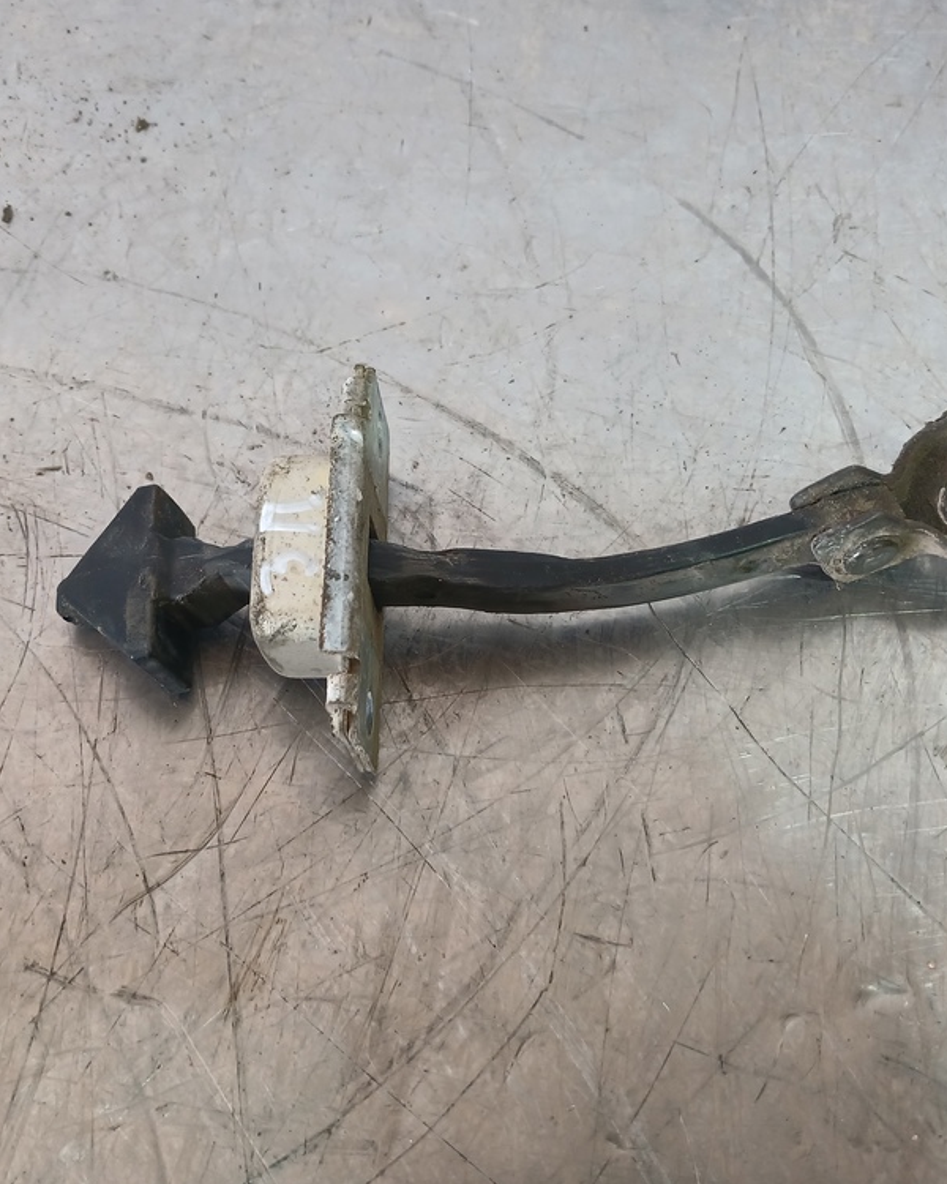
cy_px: 597
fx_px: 1261
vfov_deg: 50.3
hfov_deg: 41.1
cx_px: 439
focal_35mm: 36
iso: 125
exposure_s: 1/50
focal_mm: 4
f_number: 1.8
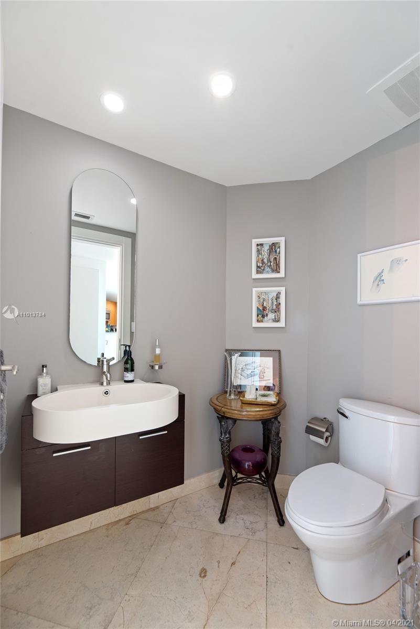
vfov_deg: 104.2
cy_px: 314
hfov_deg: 81.3
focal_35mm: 14
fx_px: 245
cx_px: 210
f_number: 7.1
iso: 320
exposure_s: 1
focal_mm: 14
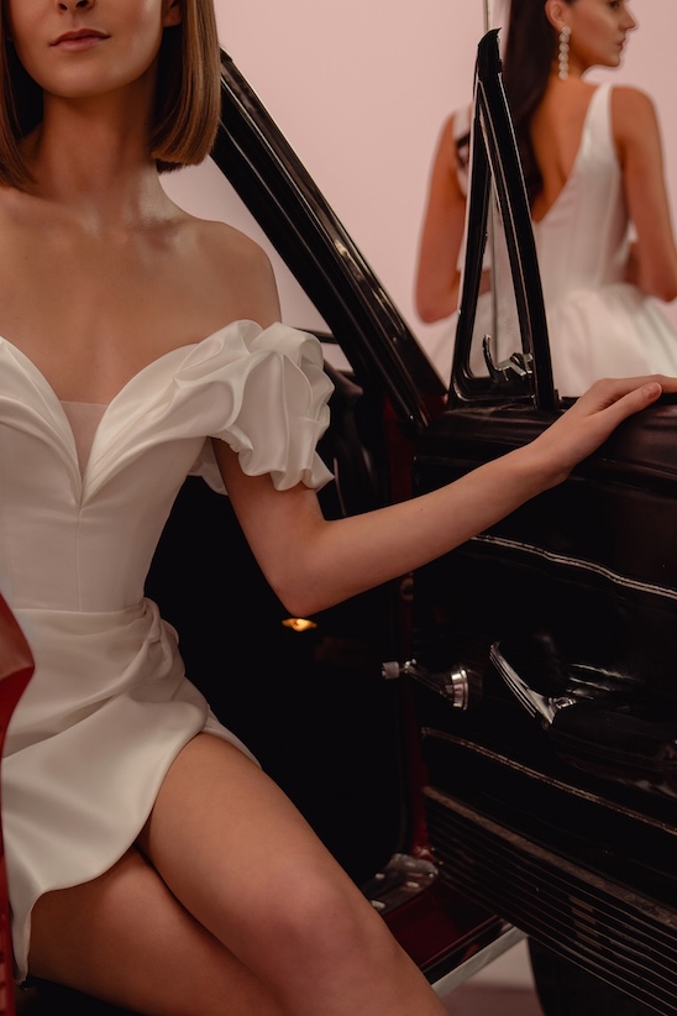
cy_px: 625
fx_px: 2285
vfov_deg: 25.0
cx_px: 320
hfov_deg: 16.9
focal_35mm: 81
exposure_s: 1/125
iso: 200
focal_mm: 37
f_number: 2.8
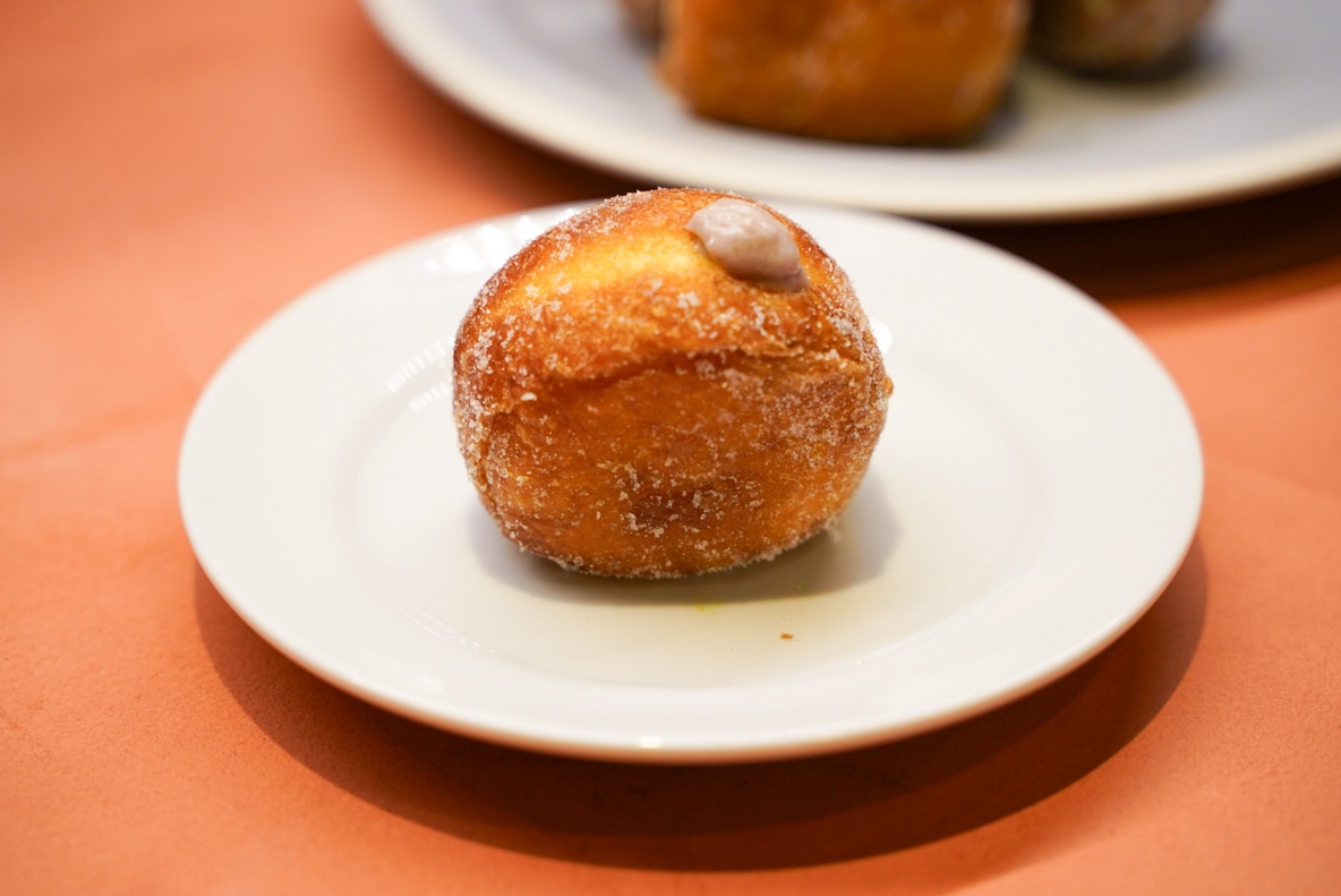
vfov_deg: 18.0
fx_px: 2833
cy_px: 451
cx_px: 668
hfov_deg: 26.6
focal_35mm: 76
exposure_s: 1/80
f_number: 4
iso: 320
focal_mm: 75
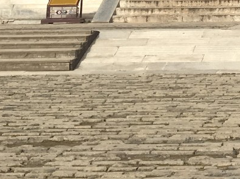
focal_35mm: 149
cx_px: 368
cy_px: -274
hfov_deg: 12.5
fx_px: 1033
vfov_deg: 8.9
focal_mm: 4.15
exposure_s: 1/1479
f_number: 2.2
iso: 25
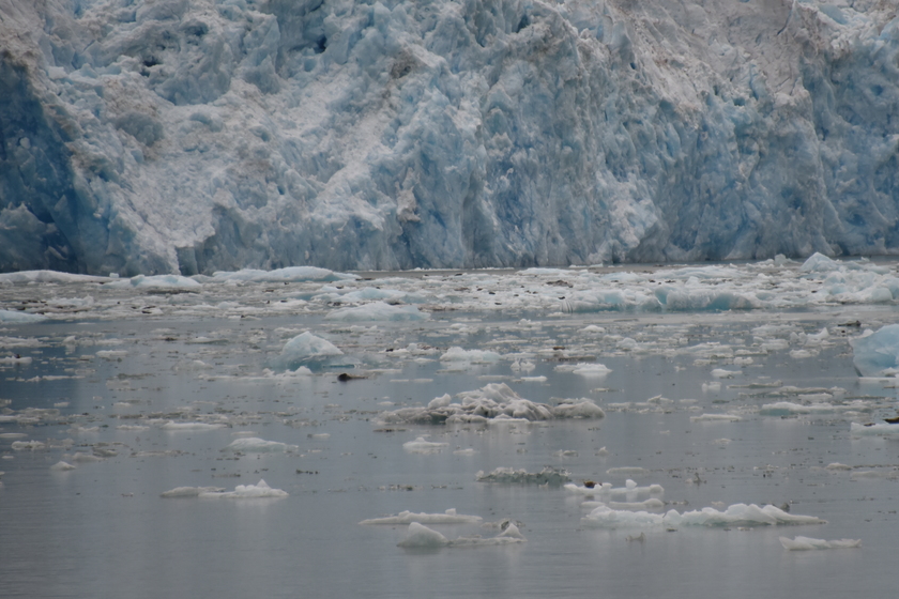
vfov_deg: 3.0
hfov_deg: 4.5
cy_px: 252
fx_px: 11411
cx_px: 538
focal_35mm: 457
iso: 720
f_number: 5.6
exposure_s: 1/640
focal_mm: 300
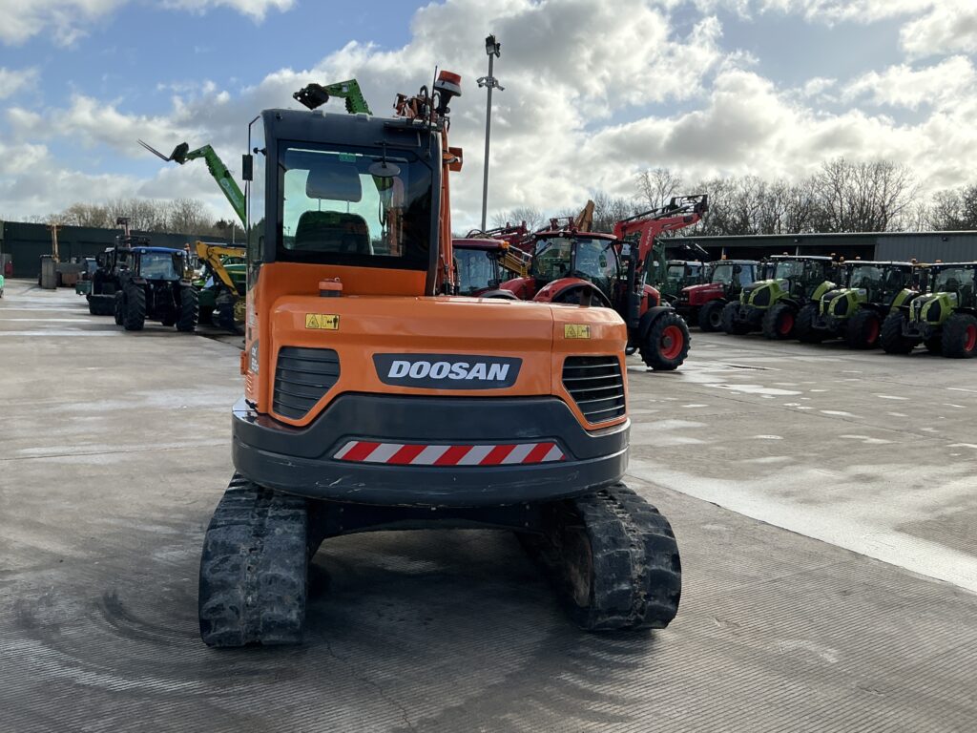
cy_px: 366
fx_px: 790
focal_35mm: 28
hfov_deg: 63.4
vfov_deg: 49.7
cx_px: 488
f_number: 1.8
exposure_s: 1/1342
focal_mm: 3
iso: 25
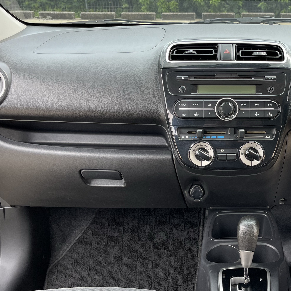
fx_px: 447
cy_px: 126
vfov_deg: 36.0
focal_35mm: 47
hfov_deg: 34.6
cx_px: 246
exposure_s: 1/121
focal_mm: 5.1
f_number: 1.6
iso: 40
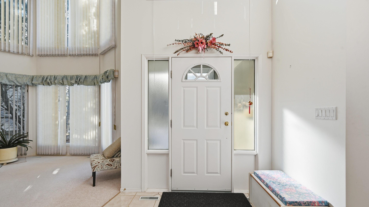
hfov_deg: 94.2
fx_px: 172
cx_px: 184
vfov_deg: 62.3
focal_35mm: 18
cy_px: 109
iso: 100
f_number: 8
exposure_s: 1/500
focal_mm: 16.5
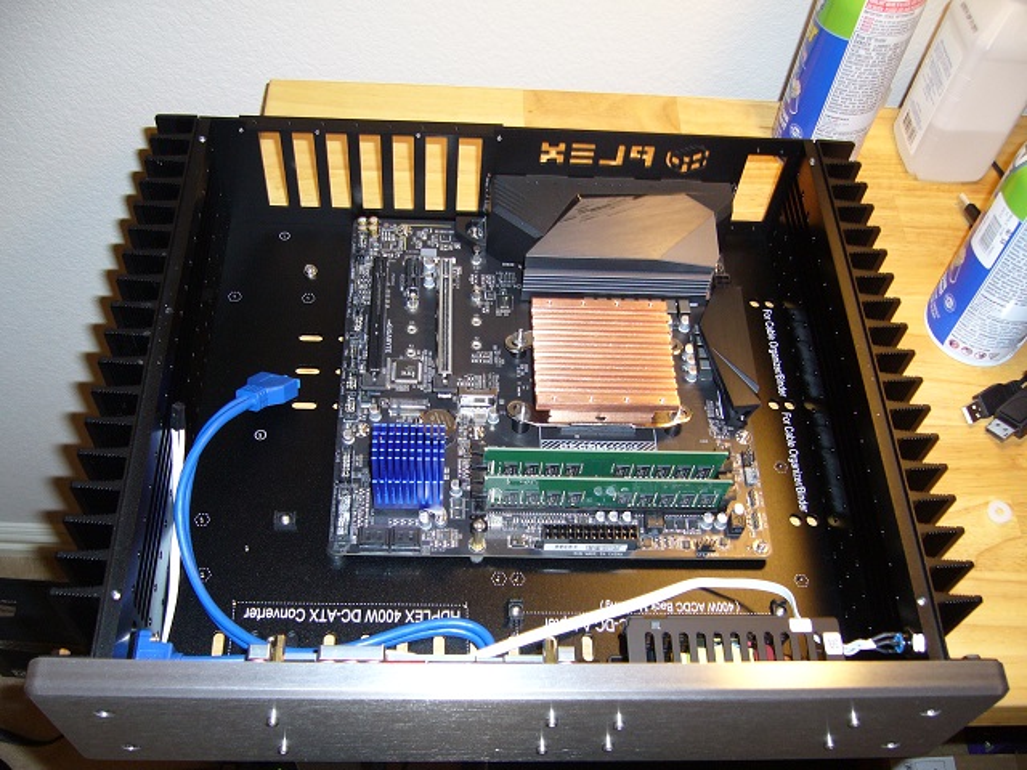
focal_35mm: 35
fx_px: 1038
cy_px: 385
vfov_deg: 40.7
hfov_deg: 52.6
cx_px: 514
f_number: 2.8
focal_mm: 5.8
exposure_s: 1/30
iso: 100
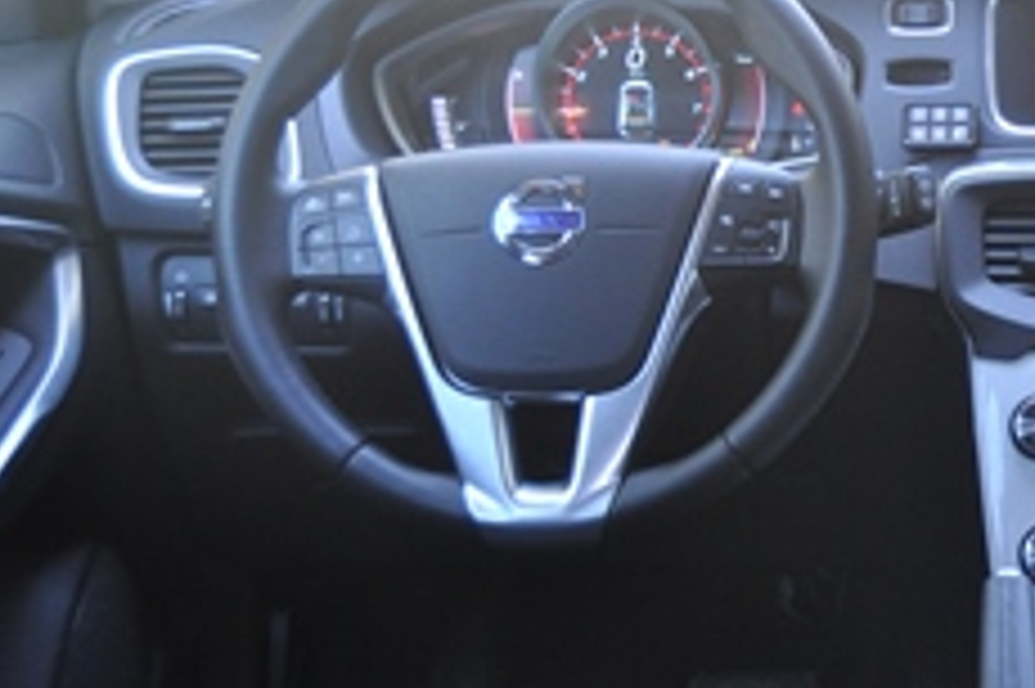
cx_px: 1120
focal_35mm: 109
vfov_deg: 12.5
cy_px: 299
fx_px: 3131
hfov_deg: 18.1
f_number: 4.5
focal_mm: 32
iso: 800
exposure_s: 1/80
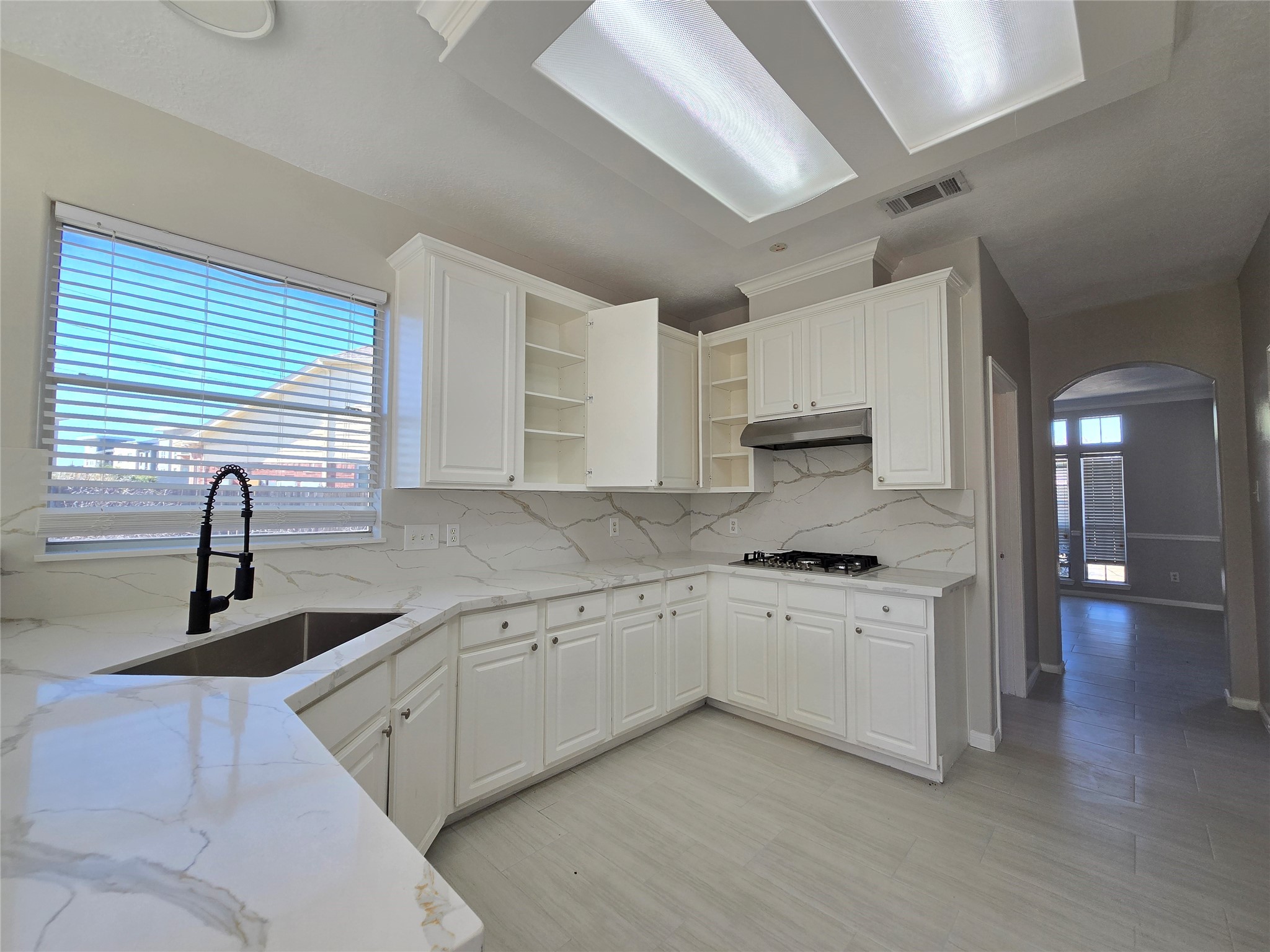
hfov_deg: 106.2
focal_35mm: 13
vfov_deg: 89.9
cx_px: 635
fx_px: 477
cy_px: 476
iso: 50
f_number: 2.2
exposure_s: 1/120
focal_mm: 2.2
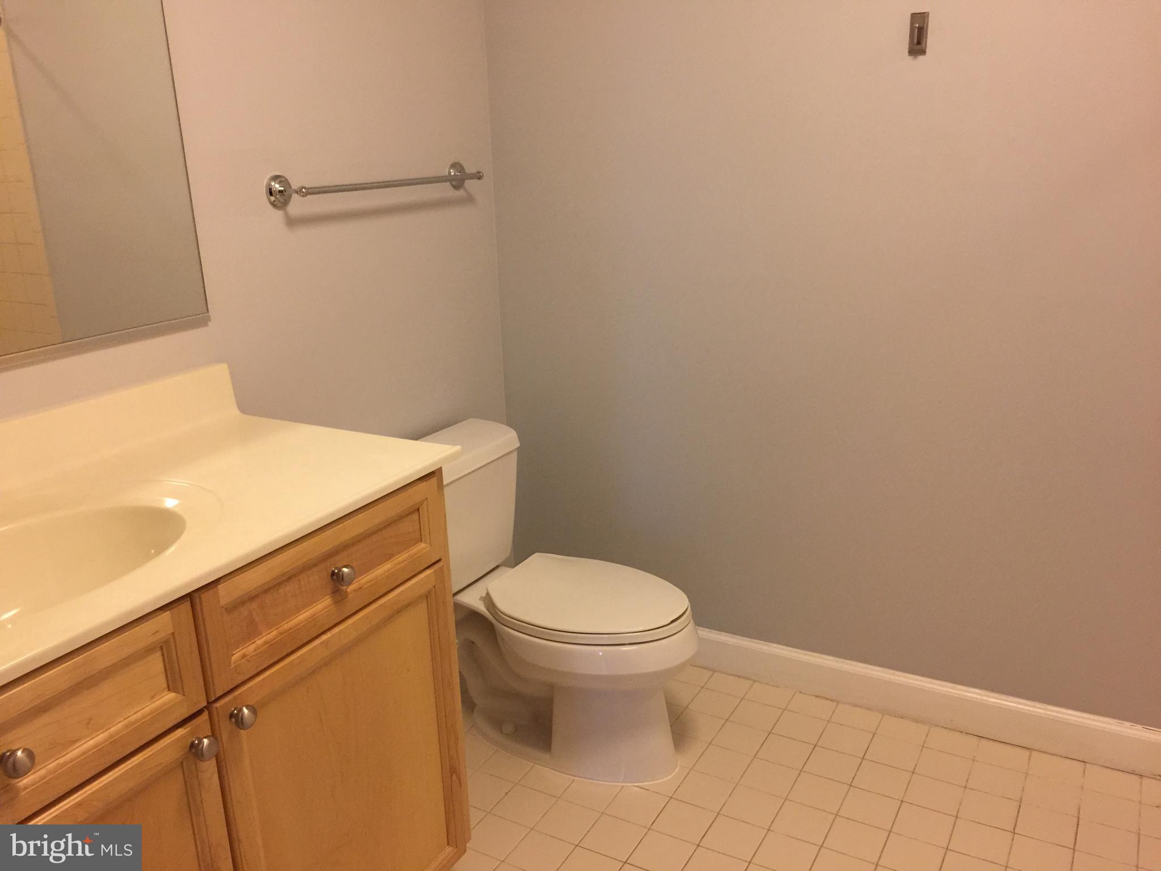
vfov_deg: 48.2
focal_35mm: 29
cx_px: 580
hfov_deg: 61.7
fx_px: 973
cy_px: 436
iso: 100
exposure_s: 1/15
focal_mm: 4.15
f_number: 2.2
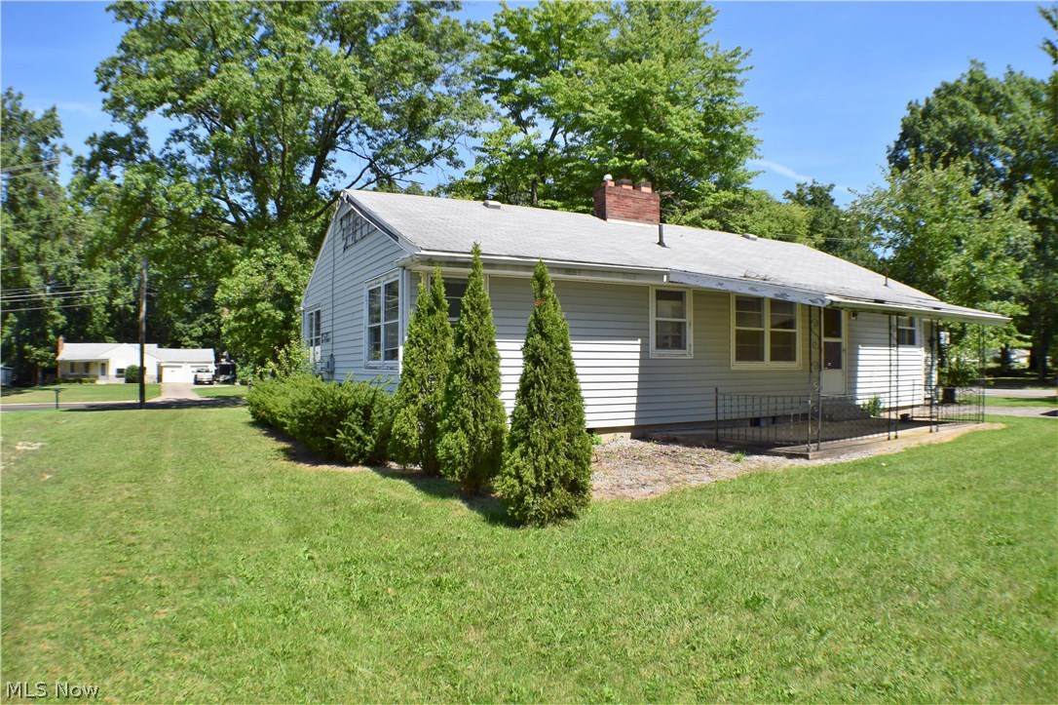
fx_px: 1013
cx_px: 529
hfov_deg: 55.1
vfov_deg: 38.3
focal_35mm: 34
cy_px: 352
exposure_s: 1/500
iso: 400
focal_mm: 23
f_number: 11
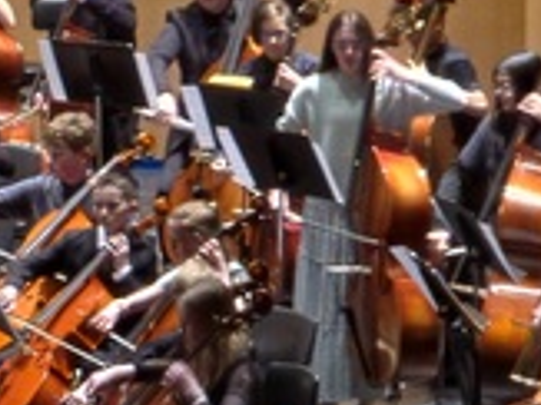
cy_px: 349
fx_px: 6778
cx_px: -1092
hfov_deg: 4.4
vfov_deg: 3.4
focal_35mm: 434
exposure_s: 1/15
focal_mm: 7
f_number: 2.4
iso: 200
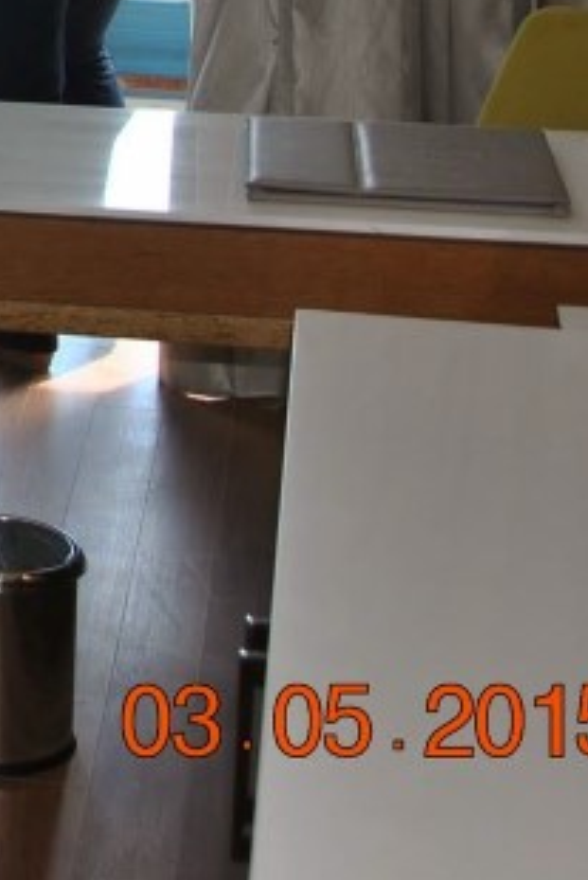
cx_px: -391
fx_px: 2716
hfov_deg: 11.6
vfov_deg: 17.5
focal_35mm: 111
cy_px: -204
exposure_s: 1/200
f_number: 3.8
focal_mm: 20
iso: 100
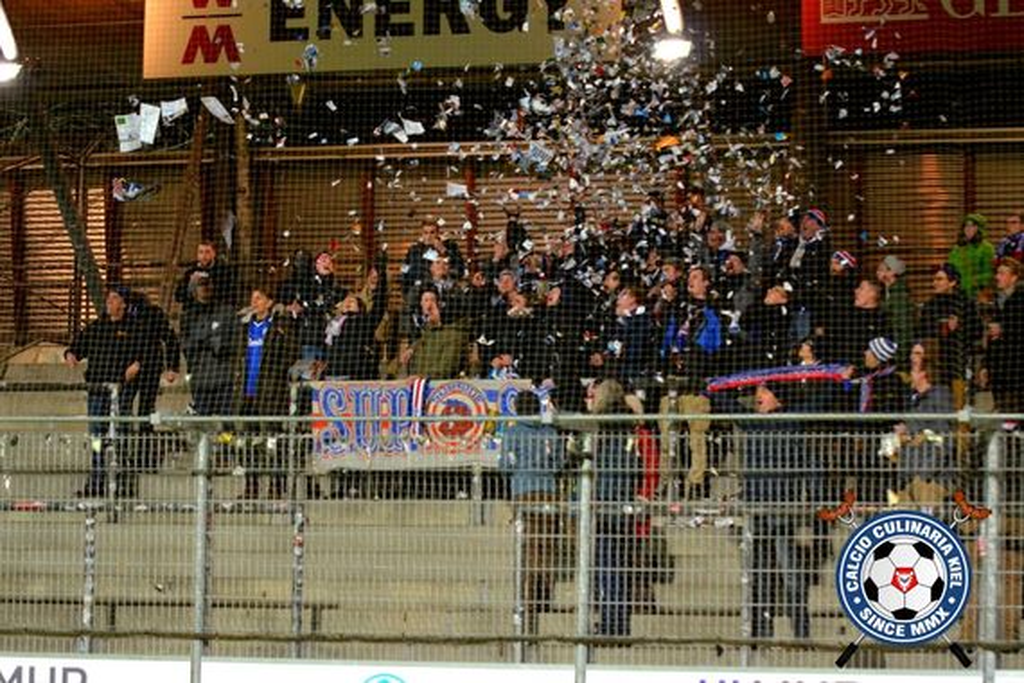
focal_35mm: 105
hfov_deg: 19.5
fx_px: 2986
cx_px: 512
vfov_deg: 13.0
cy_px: 342
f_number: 2.8
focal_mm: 70
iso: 1600
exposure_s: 1/250
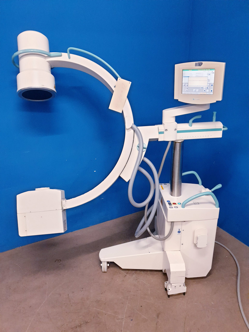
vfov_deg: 67.3
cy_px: 166
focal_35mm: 26
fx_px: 249
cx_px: 124
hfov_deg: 53.1
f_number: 1.5
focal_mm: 4.3
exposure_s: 1/50
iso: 320
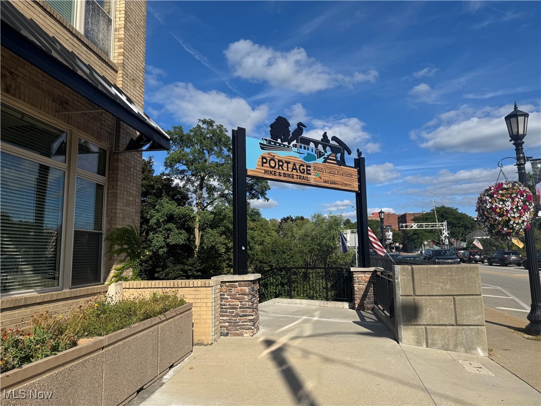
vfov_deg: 56.8
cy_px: 203
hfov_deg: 71.6
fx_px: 375
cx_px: 270
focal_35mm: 24
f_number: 1.78
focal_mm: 6.76
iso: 80
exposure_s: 1/6410
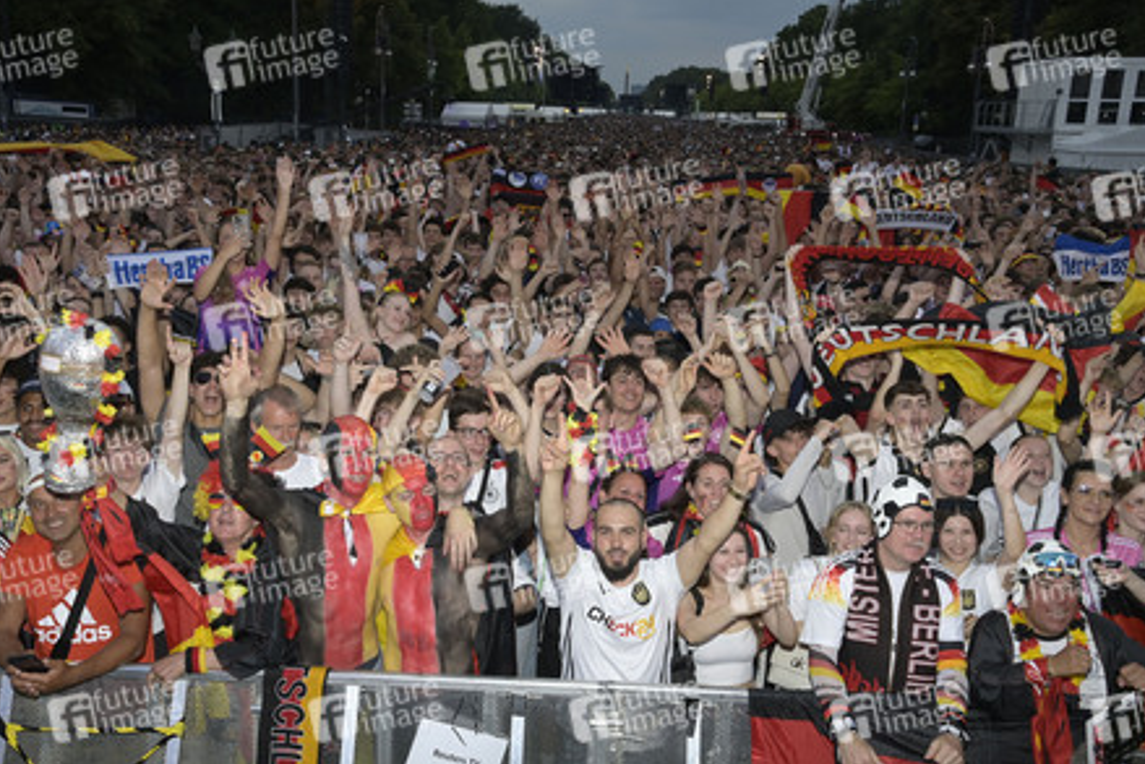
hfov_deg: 49.5
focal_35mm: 39
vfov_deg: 34.2
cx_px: 567
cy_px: 386
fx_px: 1241
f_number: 13
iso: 1250
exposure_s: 1/160
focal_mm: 38
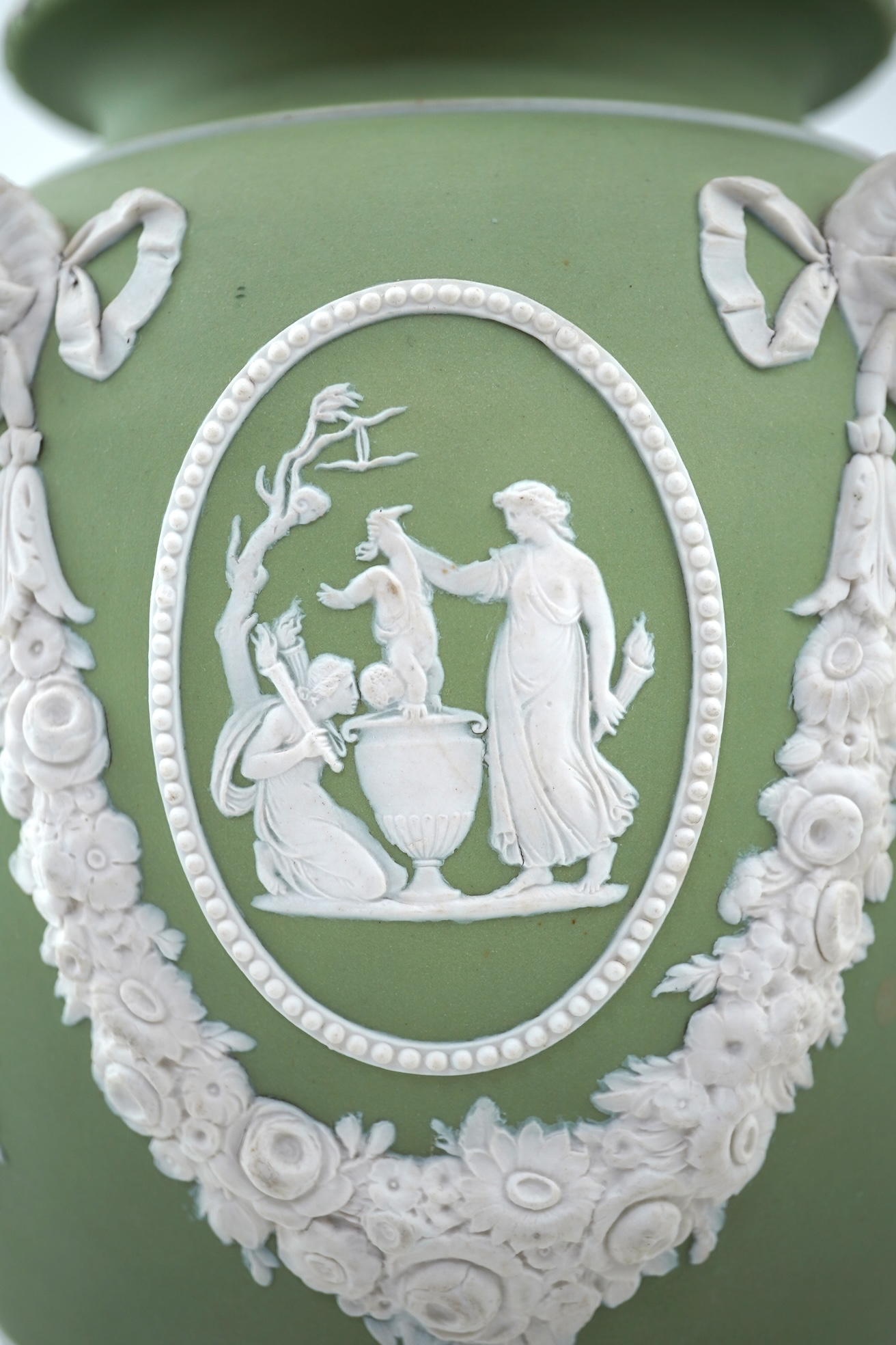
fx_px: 1680
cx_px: 448
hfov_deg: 29.9
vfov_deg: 43.6
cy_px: 672
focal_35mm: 45
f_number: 5.6
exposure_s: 1/60
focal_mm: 30
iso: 200
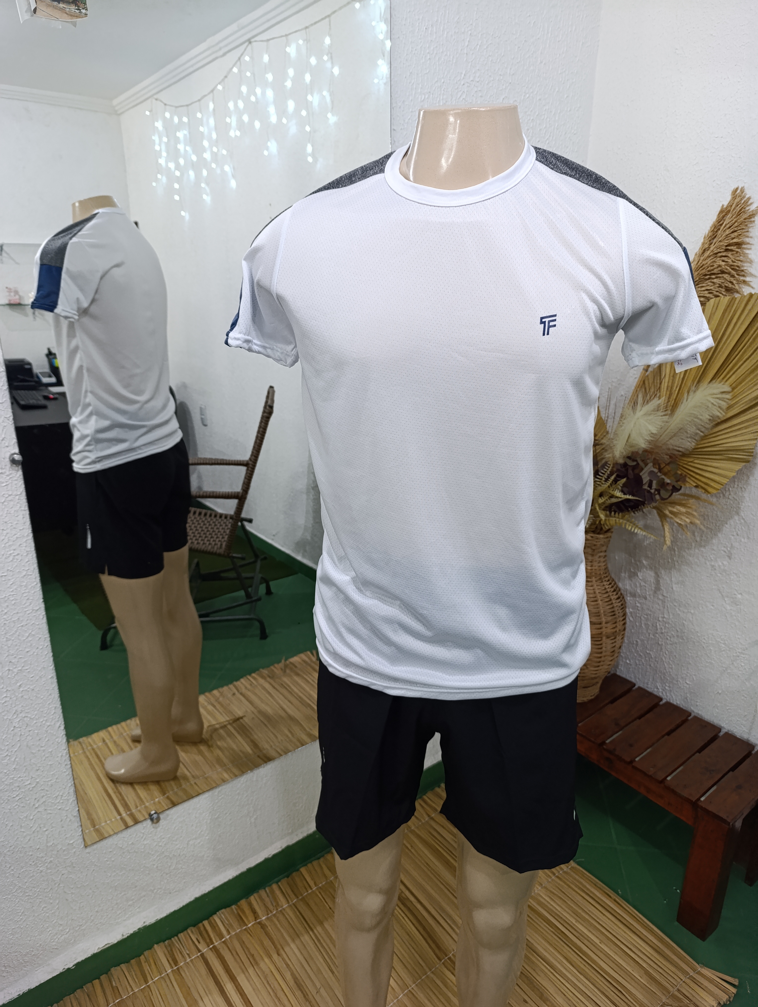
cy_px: 504
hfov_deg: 59.0
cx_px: 379
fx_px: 670
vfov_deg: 73.8
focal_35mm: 23
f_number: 1.6
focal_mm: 6.14
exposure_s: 1/60
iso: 1250
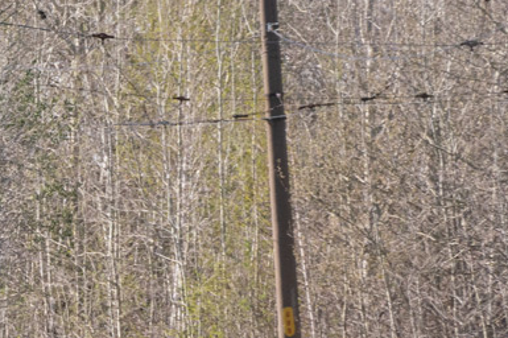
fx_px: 8373
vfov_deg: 2.3
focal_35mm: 594
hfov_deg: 3.5
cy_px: 151
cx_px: -406
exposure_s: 1/400
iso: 100
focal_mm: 105
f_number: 8
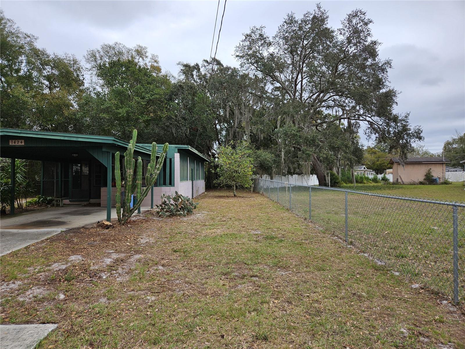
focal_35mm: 23
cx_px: 232
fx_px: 309
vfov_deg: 58.9
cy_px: 174
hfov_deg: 73.9
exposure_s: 1/1123
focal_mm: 5.4
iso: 25
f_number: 1.8
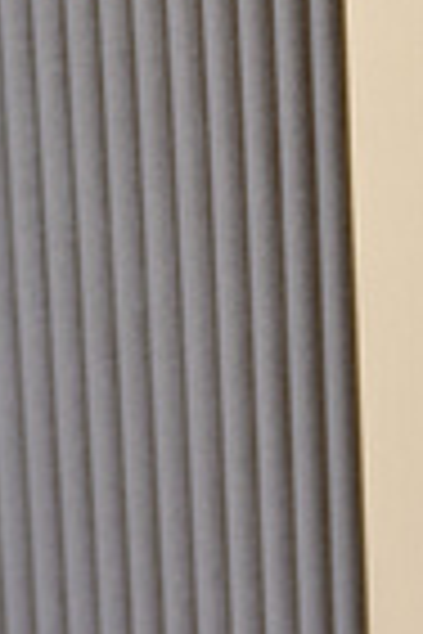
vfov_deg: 4.1
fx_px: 8840
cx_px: 621
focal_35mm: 502
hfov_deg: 2.7
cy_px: -135
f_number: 9.5
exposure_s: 1/10
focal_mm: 105
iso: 100
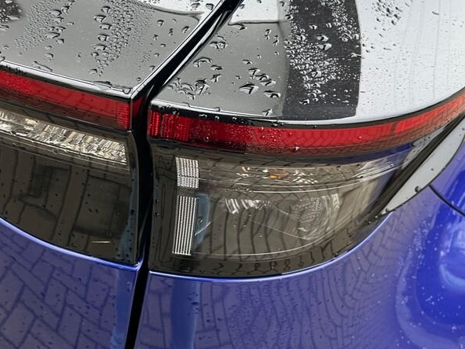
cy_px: 148
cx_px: 174
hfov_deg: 41.8
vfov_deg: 32.1
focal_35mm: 45
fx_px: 604
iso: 125
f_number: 1.6
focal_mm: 5.1
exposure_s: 1/79
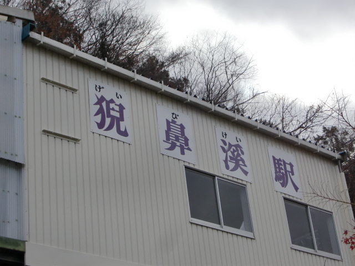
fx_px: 810
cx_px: 178
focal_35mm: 79
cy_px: 133
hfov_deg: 24.7
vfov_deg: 18.7
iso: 64
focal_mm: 13.9
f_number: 4.6
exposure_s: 1/640
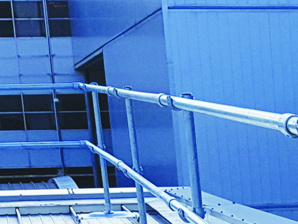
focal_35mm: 152
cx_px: 467
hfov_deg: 12.3
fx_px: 1308
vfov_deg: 9.1
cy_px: 476
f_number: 1.7
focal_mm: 4.2
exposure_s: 1/1320
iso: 40
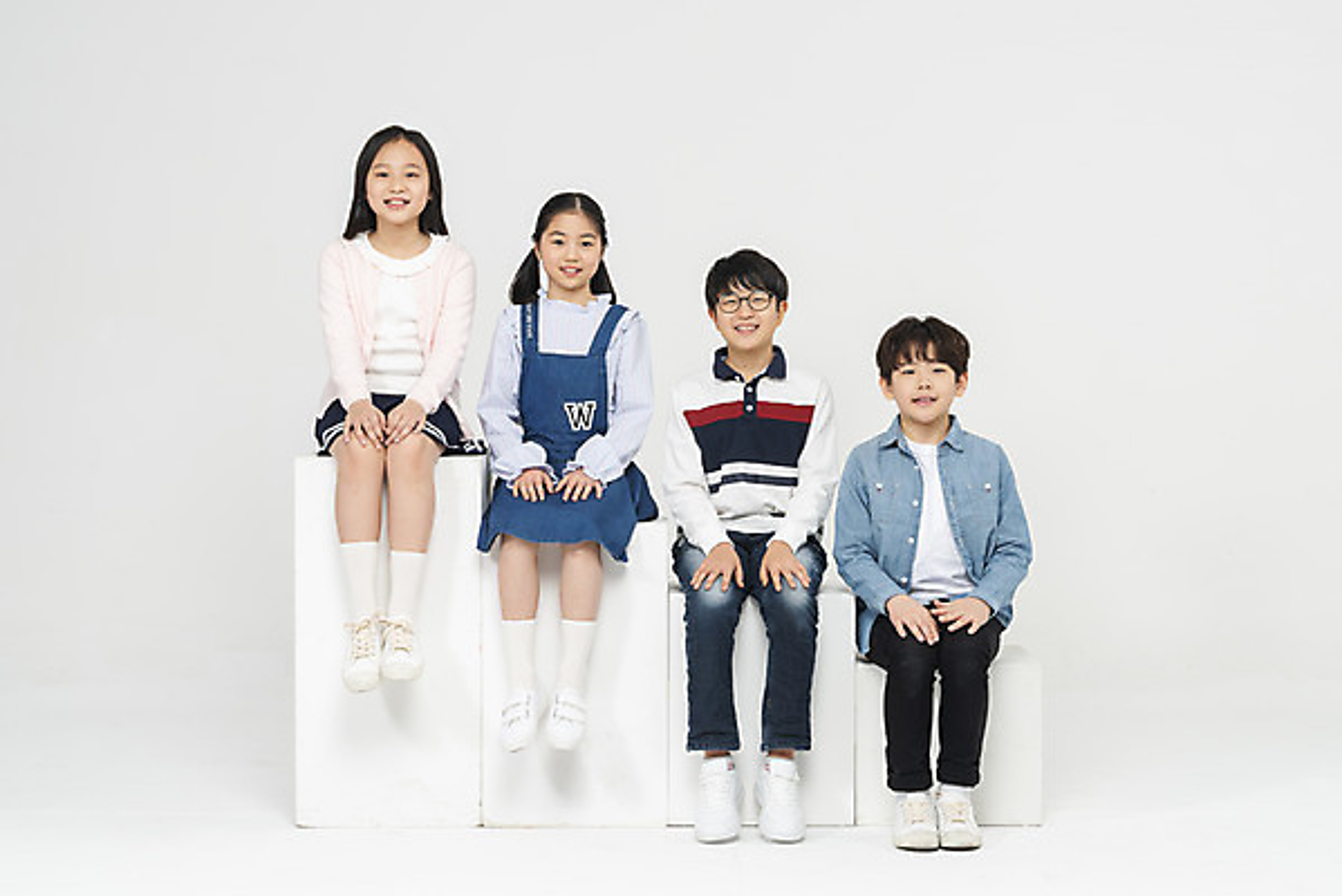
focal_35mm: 55
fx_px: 2051
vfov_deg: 24.6
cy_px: 448
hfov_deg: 36.2
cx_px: 671
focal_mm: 55
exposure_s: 1/125
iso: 100
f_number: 20
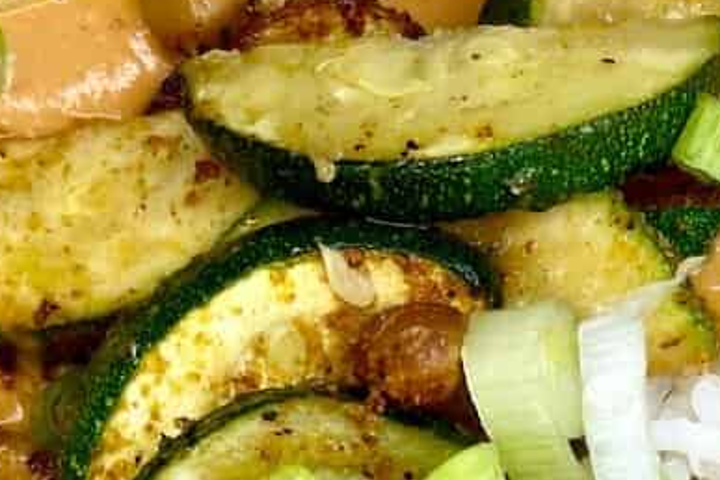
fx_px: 1720
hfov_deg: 23.6
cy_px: 867
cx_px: 359
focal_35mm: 86
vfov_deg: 14.1
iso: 64
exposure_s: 1/120
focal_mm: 5.1
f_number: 1.6
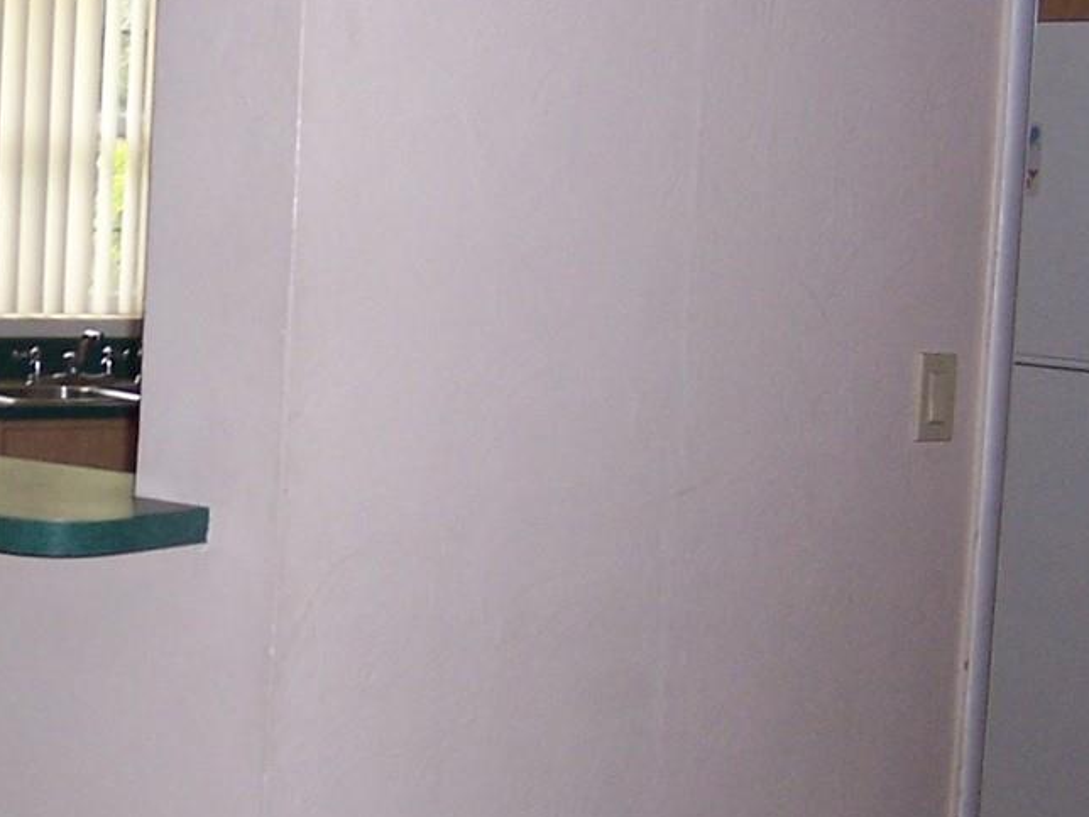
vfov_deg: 18.0
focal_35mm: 82
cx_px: 74
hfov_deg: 23.1
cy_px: 435
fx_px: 2580
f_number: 2.8
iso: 140
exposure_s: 1/60
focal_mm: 5.5
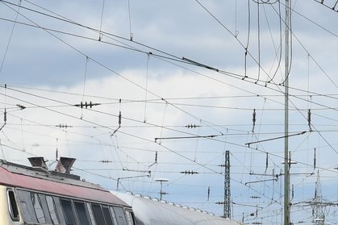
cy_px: 172
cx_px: 38
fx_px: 1933
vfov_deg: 6.7
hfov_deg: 9.9
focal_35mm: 206
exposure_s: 1/800
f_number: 10
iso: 320
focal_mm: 48
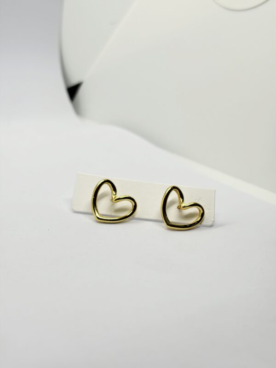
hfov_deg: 28.0
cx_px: 138
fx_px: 553
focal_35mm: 52
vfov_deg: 36.8
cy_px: 184
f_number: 1.6
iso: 32
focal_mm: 5.96
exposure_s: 1/278
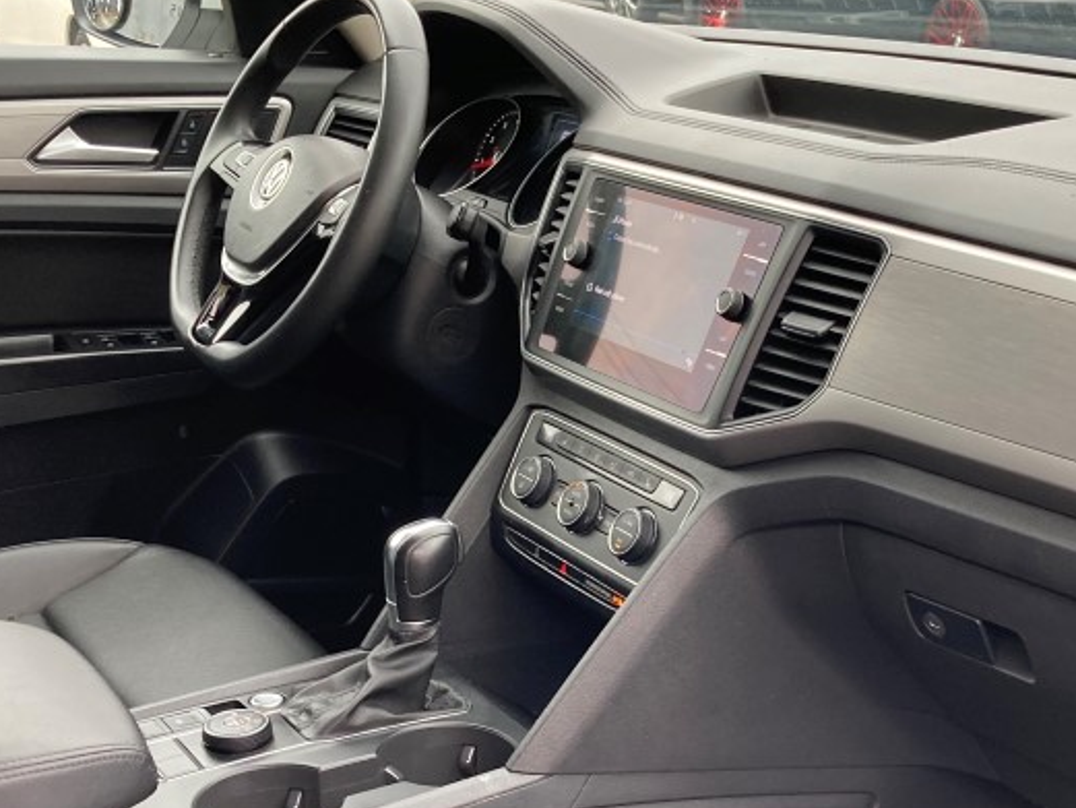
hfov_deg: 34.6
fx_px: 1710
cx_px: 715
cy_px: 639
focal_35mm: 55
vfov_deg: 26.1
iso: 64
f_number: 1.8
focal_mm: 3.99
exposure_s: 1/60
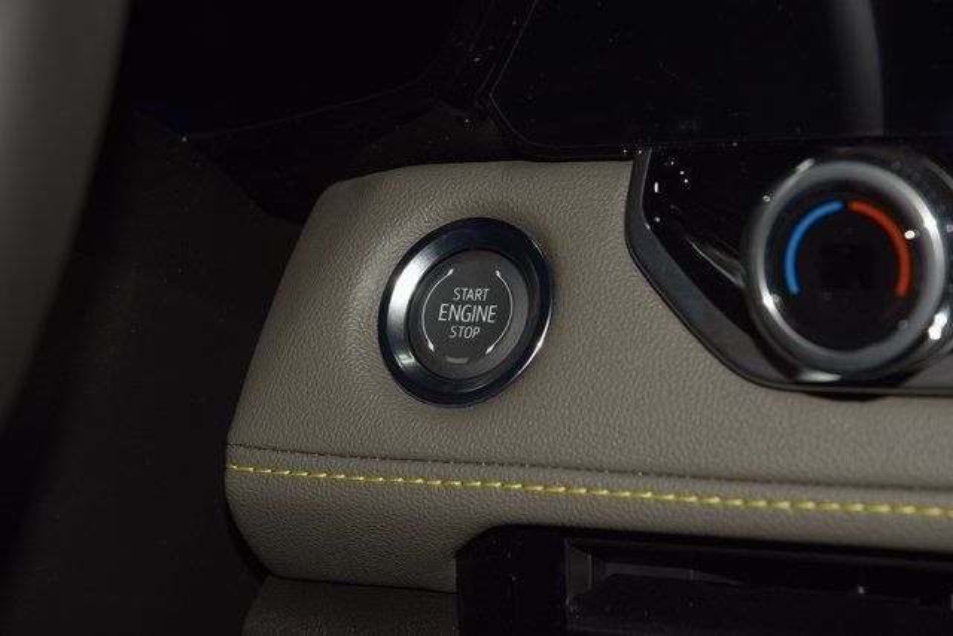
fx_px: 2780
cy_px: 318
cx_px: 476
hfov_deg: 19.5
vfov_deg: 13.0
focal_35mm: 105
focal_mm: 70
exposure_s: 1/125
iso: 100
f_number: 8
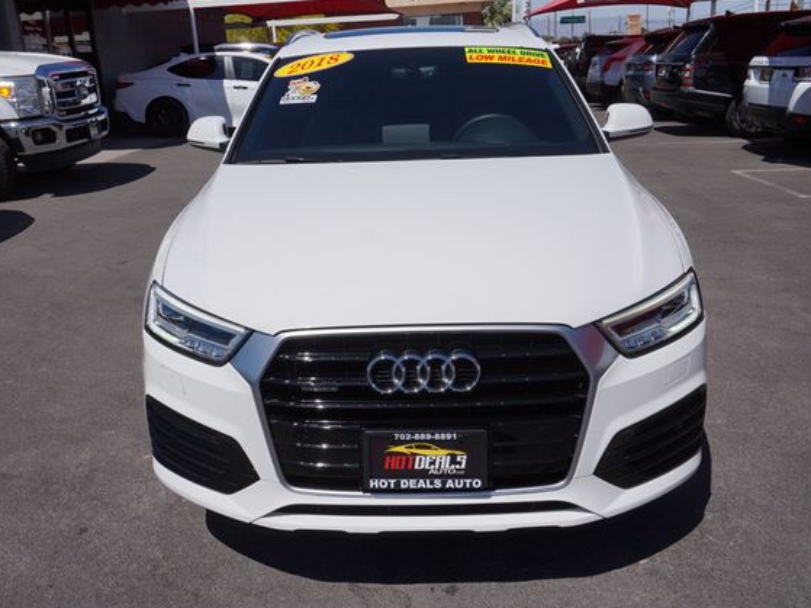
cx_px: 389
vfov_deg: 42.9
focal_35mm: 33
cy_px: 305
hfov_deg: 55.3
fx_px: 773
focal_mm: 20
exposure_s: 1/400
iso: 100
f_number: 11
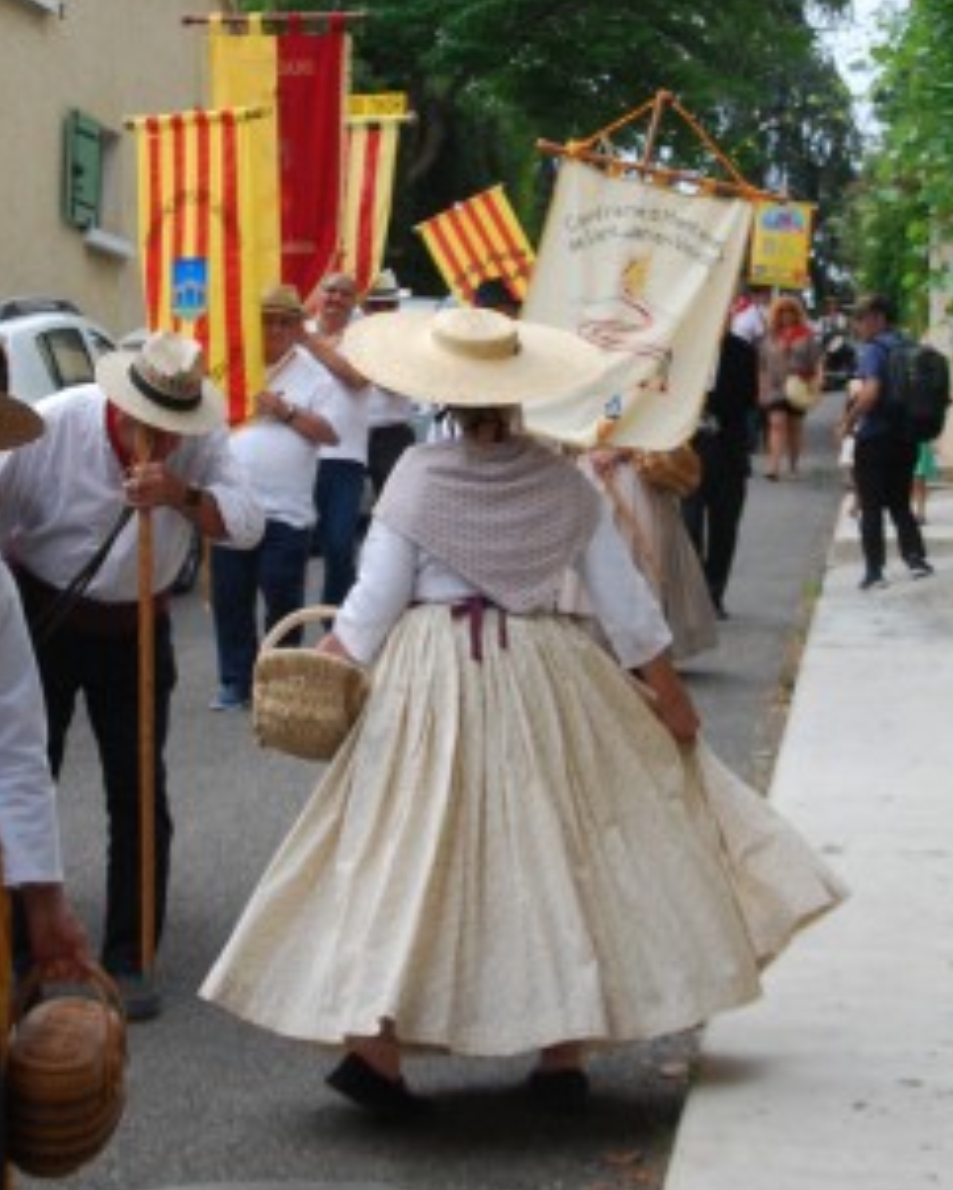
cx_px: 435
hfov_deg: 17.1
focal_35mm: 90
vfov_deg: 21.2
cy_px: 376
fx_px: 3171
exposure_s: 1/400
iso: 400
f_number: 10
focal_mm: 32
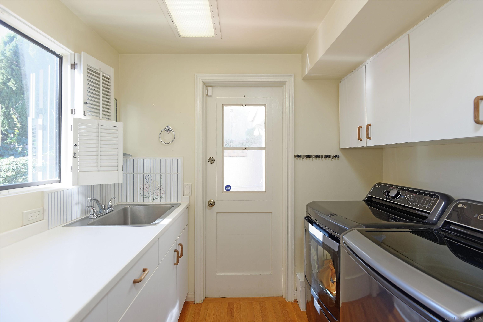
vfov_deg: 73.8
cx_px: 242
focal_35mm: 16
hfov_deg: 96.7
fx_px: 215
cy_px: 161
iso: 200
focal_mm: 16
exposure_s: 1/25
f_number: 5.6
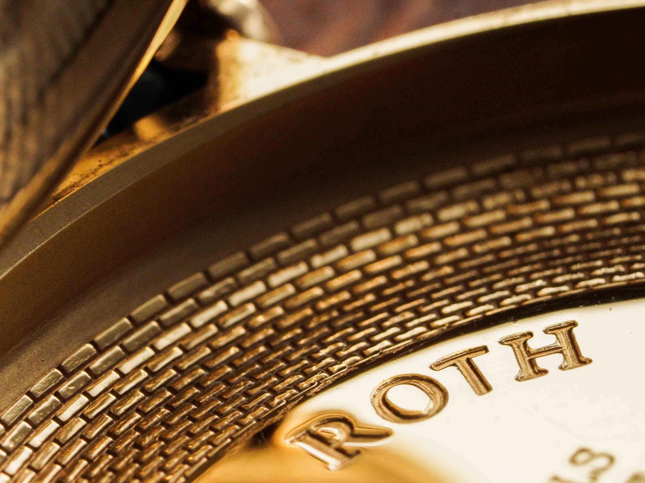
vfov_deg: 7.2
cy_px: 302
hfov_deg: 9.6
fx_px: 3819
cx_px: 201
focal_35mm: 205
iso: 2500
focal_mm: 90
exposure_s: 1/60
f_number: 8
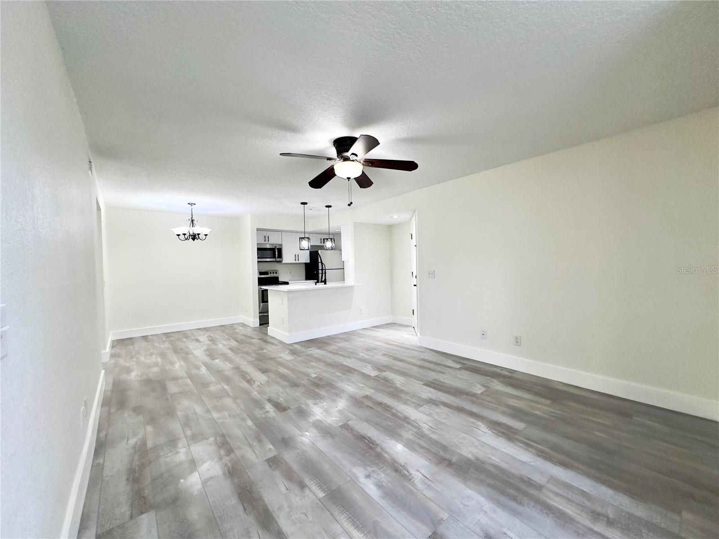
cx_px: 360
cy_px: 270
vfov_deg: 85.7
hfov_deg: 102.1
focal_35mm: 14
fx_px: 291
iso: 250
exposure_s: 1/120
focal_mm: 2.22
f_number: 2.2
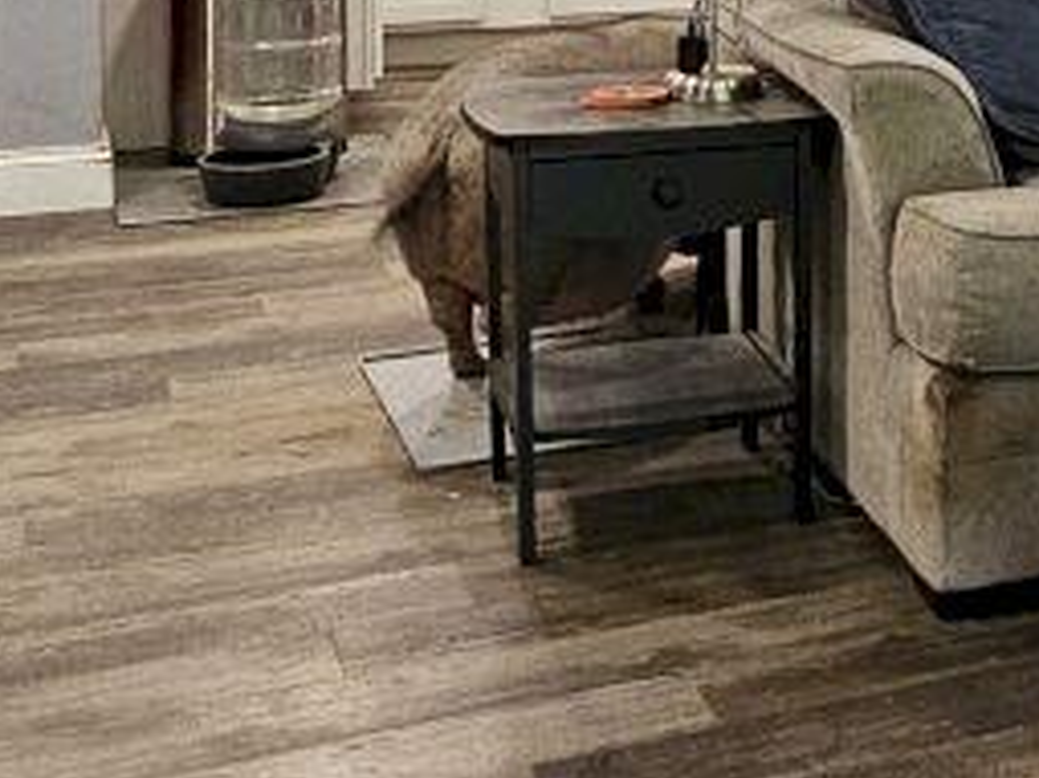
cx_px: 1326
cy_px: -208
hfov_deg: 25.0
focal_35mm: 68
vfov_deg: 20.0
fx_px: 2040
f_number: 2.2
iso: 320
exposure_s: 1/40
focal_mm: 2.2
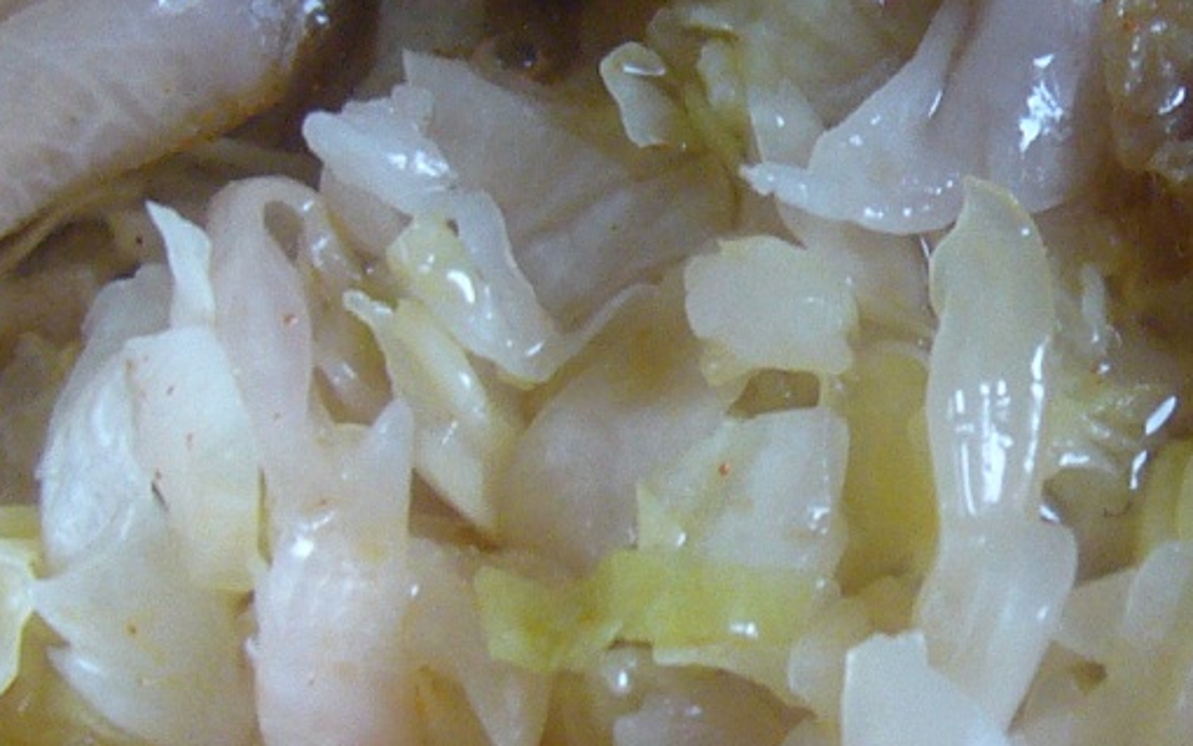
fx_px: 4260
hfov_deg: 15.8
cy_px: 136
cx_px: 1062
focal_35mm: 131
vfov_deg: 10.0
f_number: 2.8
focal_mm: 5.8
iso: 100
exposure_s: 1/25
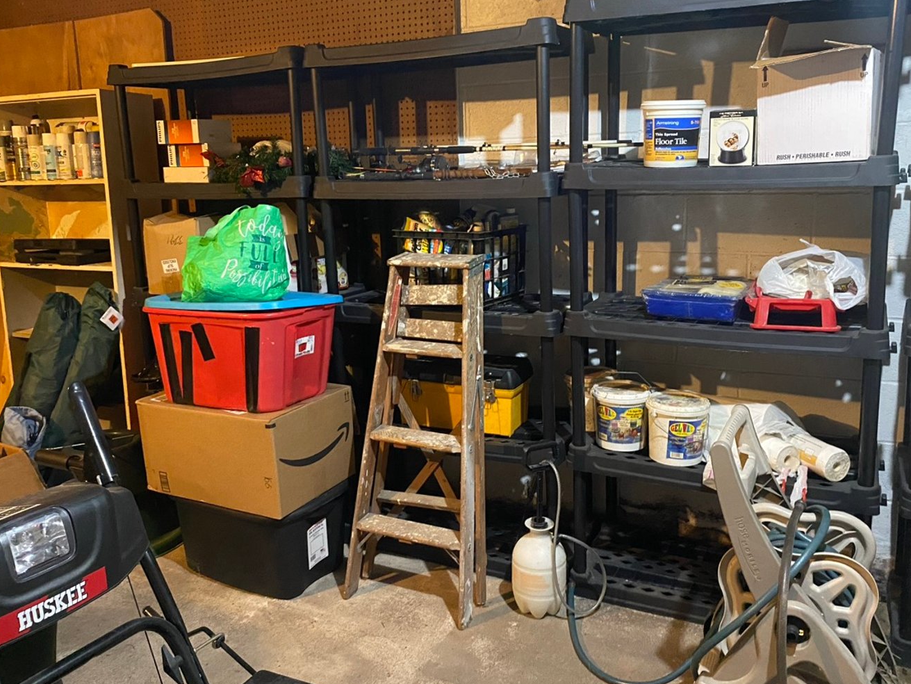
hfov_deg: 59.9
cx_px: 452
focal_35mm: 30
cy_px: 315
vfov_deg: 46.8
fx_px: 790
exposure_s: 1/30
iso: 800
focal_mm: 4.25
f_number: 1.8
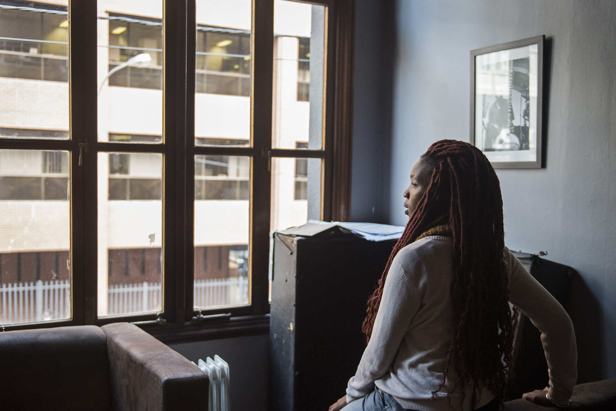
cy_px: 221
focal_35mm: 39
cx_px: 306
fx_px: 667
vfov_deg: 34.2
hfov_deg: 49.6
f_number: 2.8
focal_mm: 34
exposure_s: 1/125
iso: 1600
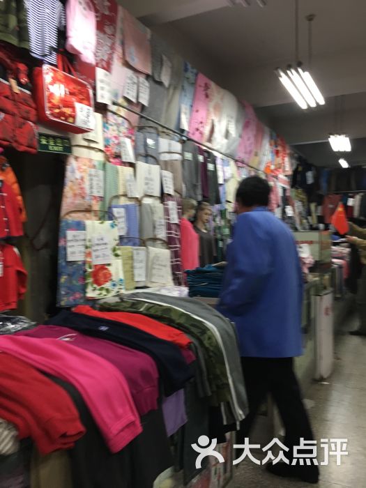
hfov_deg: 48.2
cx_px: 183
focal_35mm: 29
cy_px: 244
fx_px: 409
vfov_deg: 61.7
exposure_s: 1/33
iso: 125
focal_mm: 4.15
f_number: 2.2
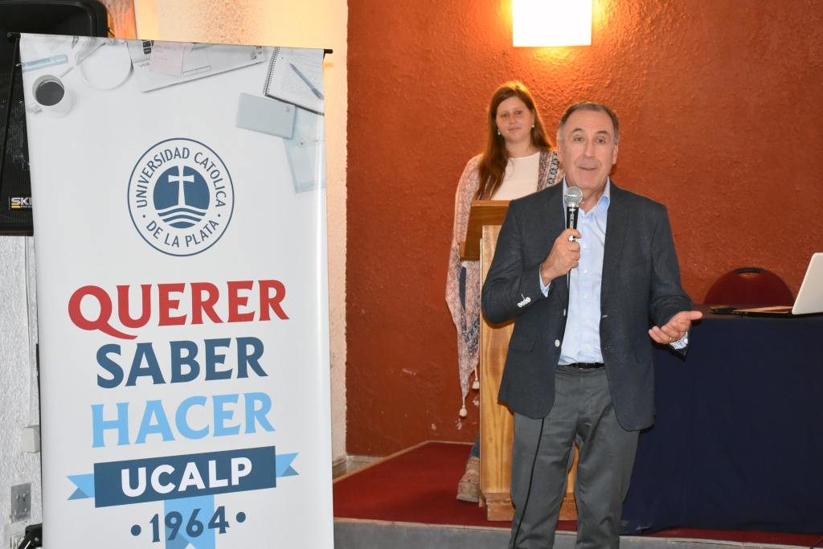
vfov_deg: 20.2
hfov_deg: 29.9
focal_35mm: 68
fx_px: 1543
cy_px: 274
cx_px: 412
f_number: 7.1
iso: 3200
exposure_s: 1/60
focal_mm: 45
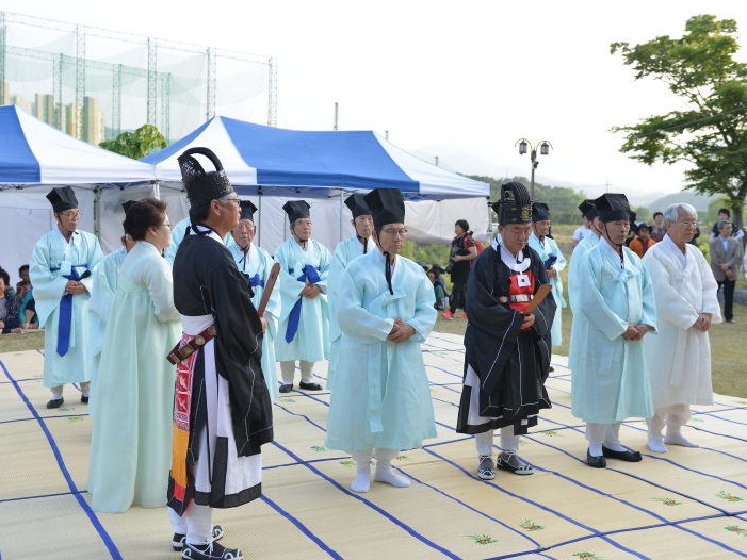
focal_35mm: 42
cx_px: 368
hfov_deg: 44.8
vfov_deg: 34.4
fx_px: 906
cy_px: 272
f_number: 4
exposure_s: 1/320
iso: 160
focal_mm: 34
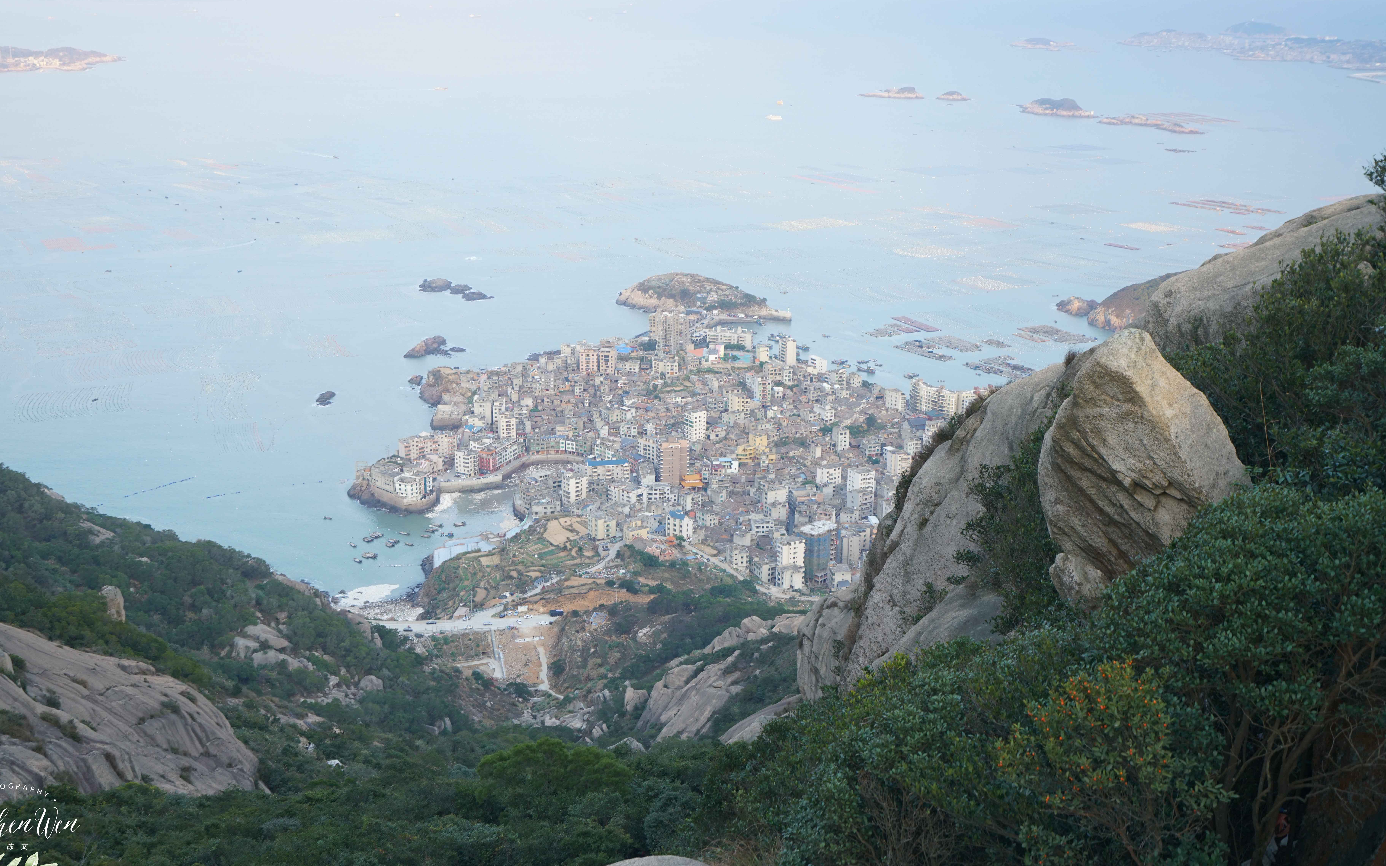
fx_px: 1473
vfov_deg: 32.8
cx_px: 641
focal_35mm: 39
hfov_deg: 50.3
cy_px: 408
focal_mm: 35
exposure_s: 1/160
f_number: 5
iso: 500
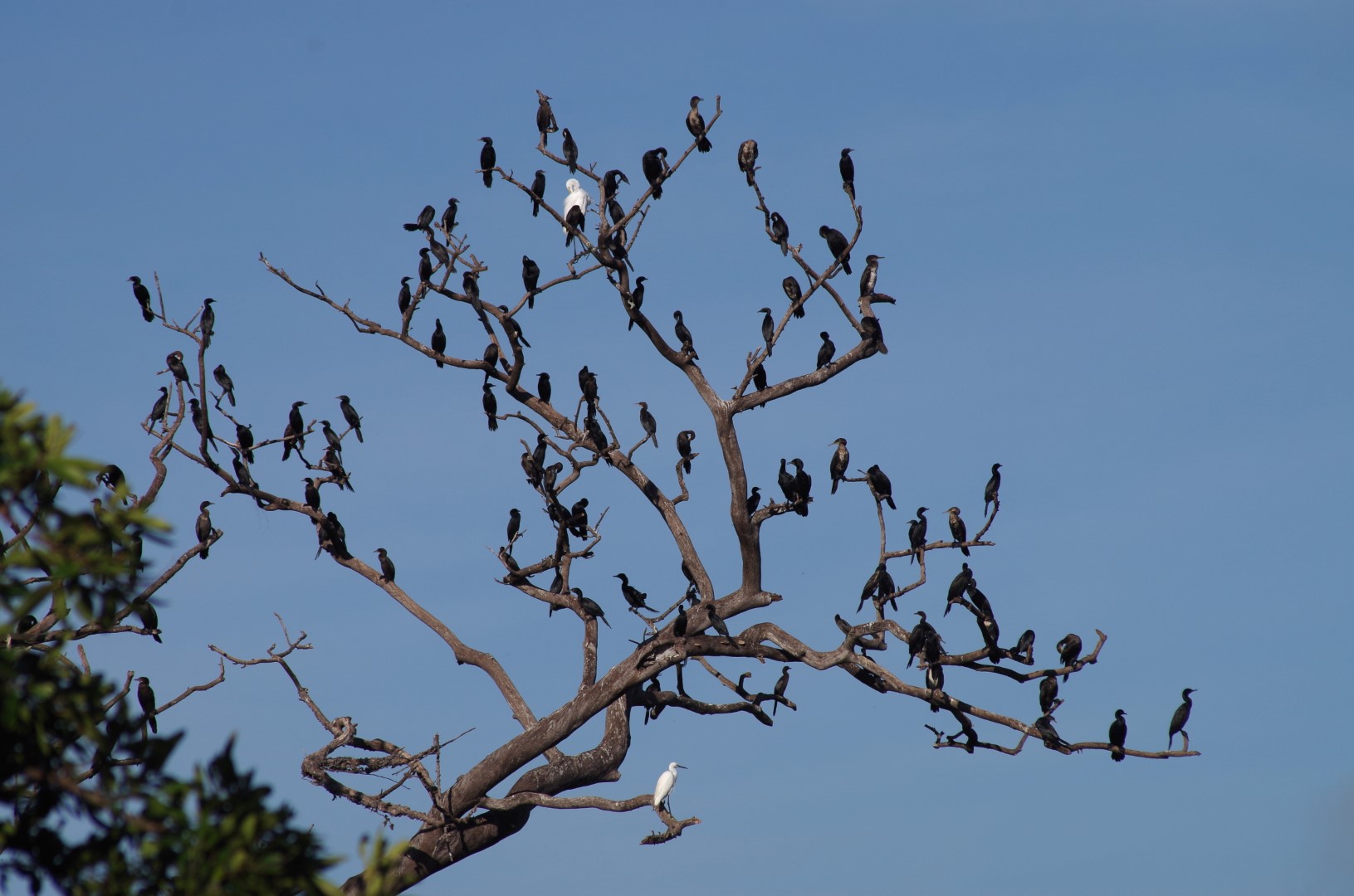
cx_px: 677
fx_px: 10696
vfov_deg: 4.8
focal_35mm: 285
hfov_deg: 7.2
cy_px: 448
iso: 100
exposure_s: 1/1000
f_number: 7.1
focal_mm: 190
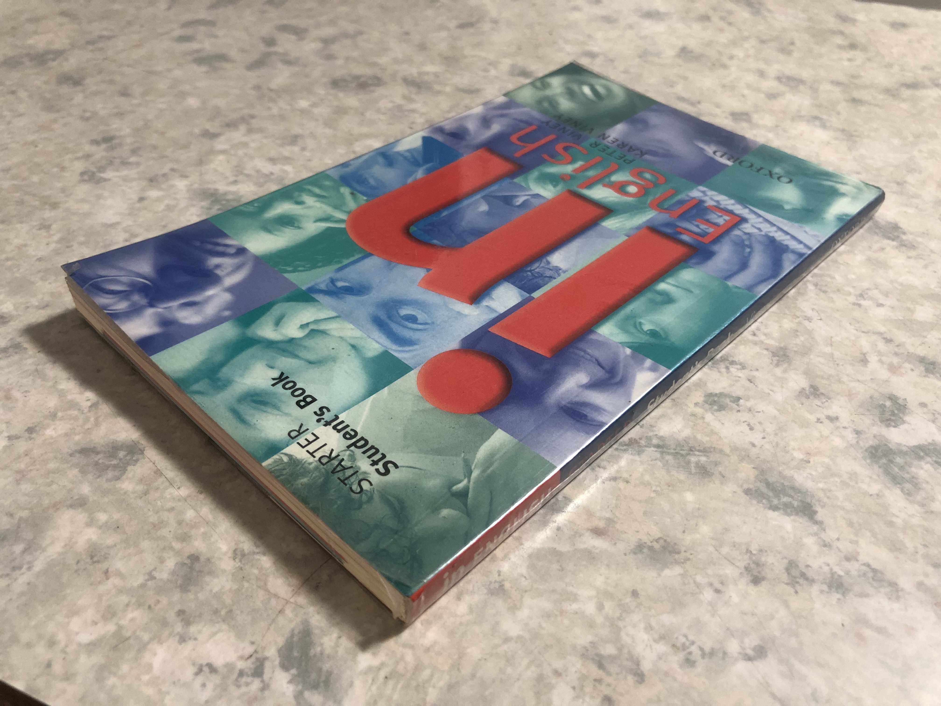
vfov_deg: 49.7
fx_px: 761
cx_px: 470
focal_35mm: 28
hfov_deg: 63.4
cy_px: 353
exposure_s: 1/17
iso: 64
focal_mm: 3.99
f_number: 1.8
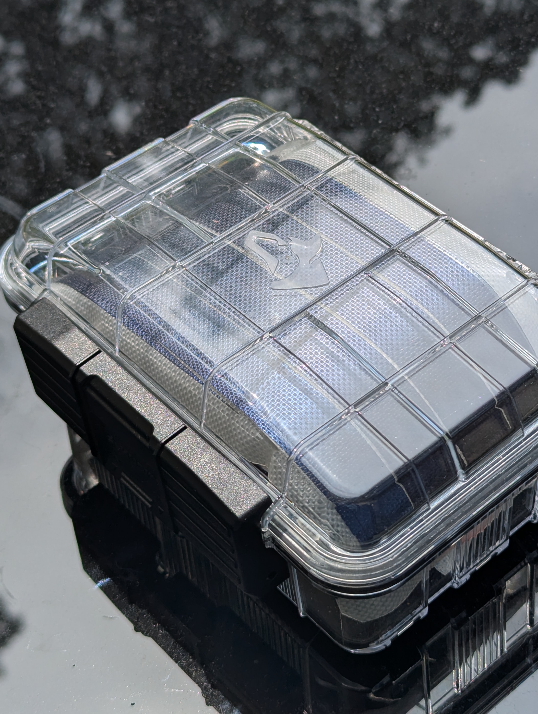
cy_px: 338
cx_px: 302
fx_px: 1447
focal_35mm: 70
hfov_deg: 21.1
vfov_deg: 27.7
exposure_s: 1/2000
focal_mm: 6.81
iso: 44
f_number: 1.85
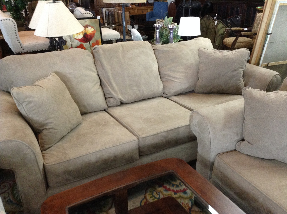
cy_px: 107
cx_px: 144
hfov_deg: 55.4
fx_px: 273
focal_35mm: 33
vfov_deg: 42.8
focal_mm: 3.3
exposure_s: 1/24
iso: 160
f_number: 2.4
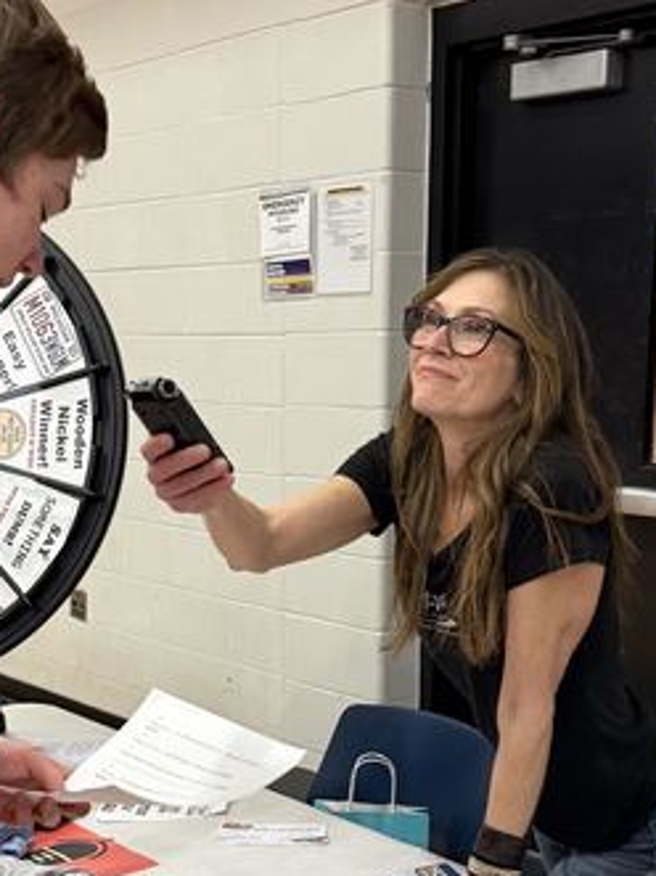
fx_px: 1466
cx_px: 254
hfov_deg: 25.2
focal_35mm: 58
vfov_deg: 32.7
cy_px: 633
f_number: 1.78
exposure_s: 1/60
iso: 320
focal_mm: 6.76
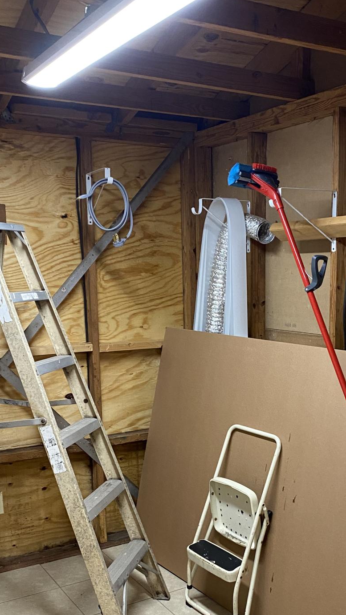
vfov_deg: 49.0
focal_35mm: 41
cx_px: 211
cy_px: 378
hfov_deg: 28.9
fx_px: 669
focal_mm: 4.25
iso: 200
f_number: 1.8
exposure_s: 1/60
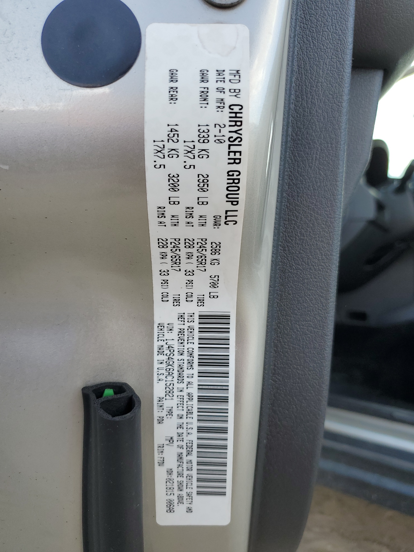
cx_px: 207
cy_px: 276
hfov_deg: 53.1
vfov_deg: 67.3
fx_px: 415
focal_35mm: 26
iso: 50
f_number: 1.5
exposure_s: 1/556
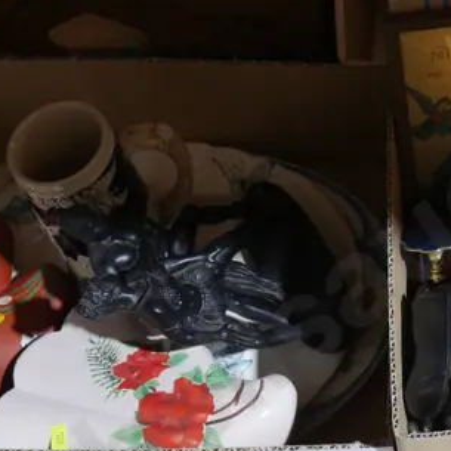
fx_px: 1312
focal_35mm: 89
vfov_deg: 19.5
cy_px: 234
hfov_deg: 19.1
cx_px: 430
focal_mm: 15
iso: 1000
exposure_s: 1/60
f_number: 3.6
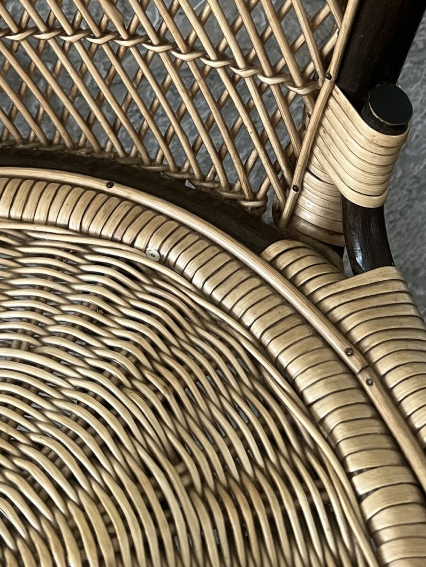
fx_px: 902
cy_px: -13
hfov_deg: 26.2
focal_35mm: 55
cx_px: 99
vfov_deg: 31.9
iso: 250
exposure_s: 1/60
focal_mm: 5.7
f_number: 1.5
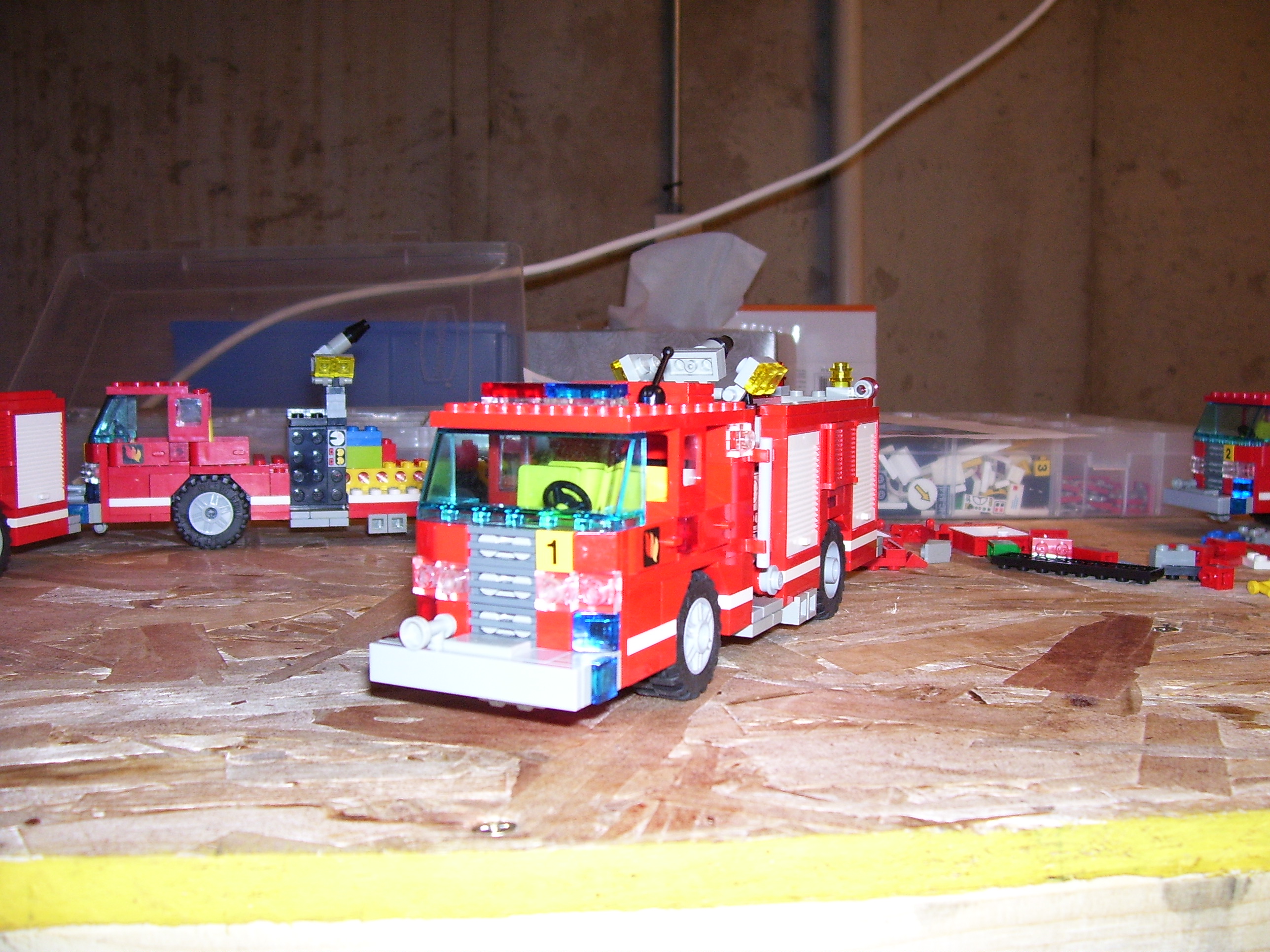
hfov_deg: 54.0
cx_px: 635
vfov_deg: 41.8
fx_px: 1247
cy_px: 476
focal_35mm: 34
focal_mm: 5.6
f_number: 2.7
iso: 125
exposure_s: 1/60
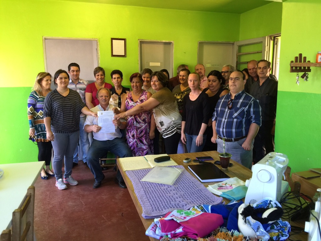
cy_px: 120
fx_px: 269
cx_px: 160
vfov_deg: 48.2
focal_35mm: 29
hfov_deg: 61.7
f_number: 2.2
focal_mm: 4.15
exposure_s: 1/15
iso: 40
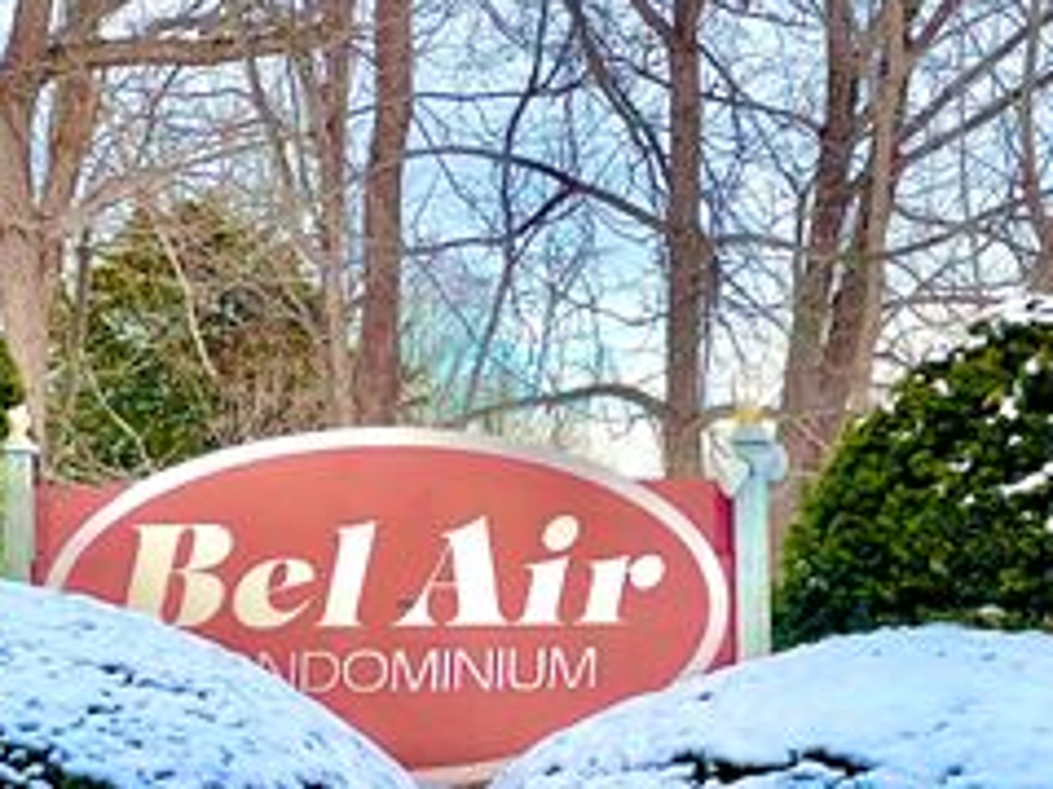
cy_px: 602
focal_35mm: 161
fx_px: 4895
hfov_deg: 12.3
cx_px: 335
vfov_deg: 9.2
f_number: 2.8
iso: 32
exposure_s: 1/99
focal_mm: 9
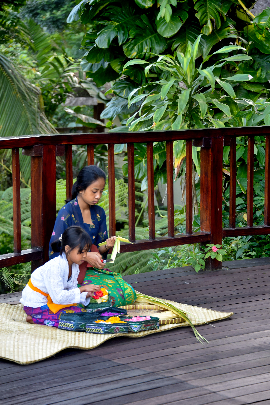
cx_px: 135
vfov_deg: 16.8
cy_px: 202
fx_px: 1371
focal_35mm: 122
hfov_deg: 11.2
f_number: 5.6
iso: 1000
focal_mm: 122
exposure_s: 1/125
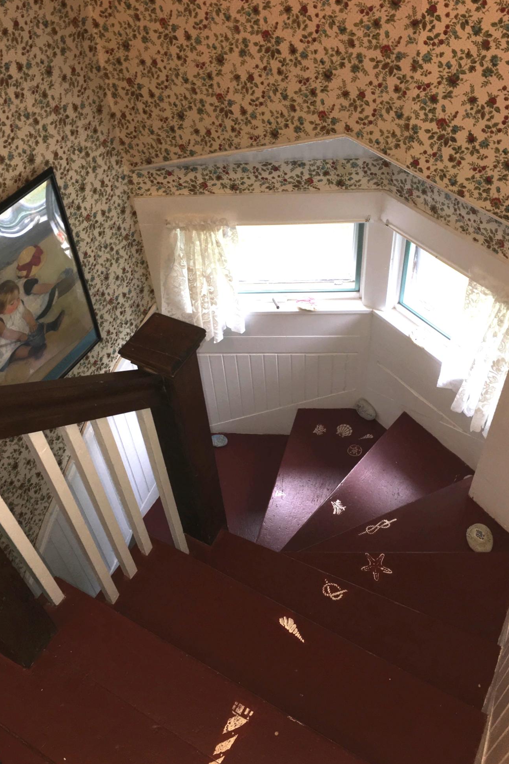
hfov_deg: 42.3
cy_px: 383
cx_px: 229
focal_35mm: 31
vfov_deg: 60.3
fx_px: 658
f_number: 2.2
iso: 40
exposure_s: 1/30
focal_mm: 4.15
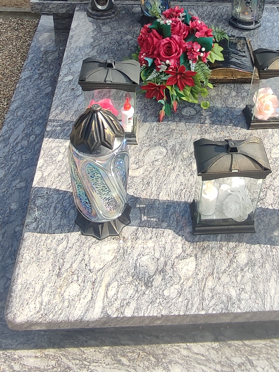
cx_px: 172
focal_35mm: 27
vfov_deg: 60.9
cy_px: 83
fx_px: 290
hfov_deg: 50.9
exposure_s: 1/462
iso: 50
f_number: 2.2
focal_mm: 1.65
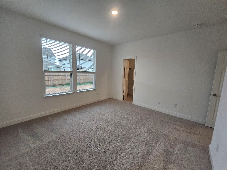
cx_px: 114
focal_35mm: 13
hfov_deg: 106.2
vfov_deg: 89.9
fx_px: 85
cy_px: 85
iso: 125
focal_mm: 2.2
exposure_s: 1/60
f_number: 2.2
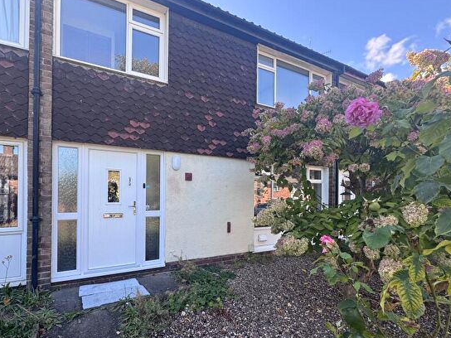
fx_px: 235
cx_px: 192
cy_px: 194
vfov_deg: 71.2
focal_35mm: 18
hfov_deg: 87.2
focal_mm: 2.22
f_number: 2.2
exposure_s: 1/230
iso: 40
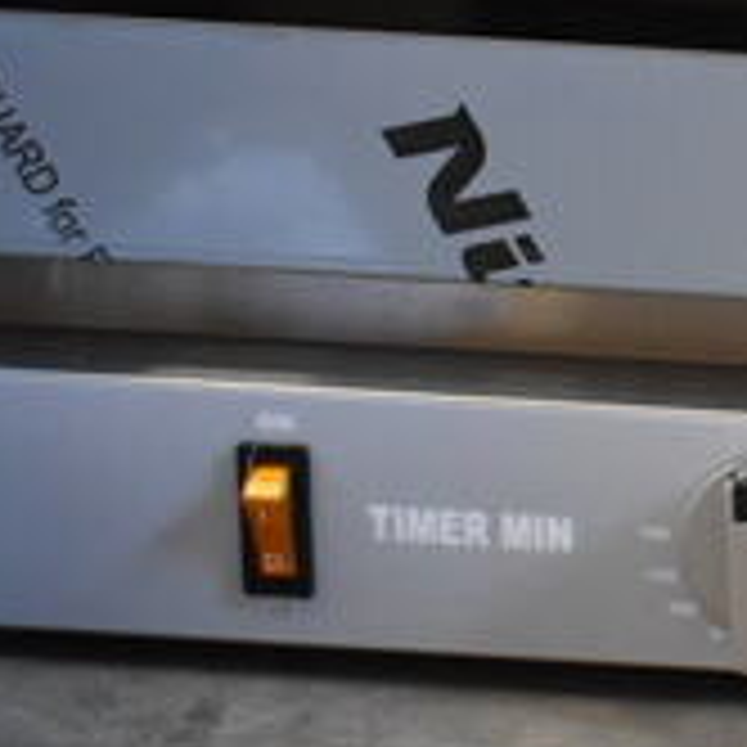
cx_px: 1287
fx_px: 2515
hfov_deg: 15.0
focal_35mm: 103
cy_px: 428
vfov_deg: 16.9
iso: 3200
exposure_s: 1/125
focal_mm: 22
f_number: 3.8
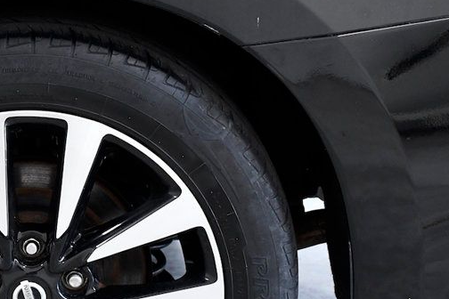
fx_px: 1696
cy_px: 264
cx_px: 28
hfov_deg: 14.9
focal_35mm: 136
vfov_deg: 10.0
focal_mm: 45
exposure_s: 1/250
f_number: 8
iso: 2500
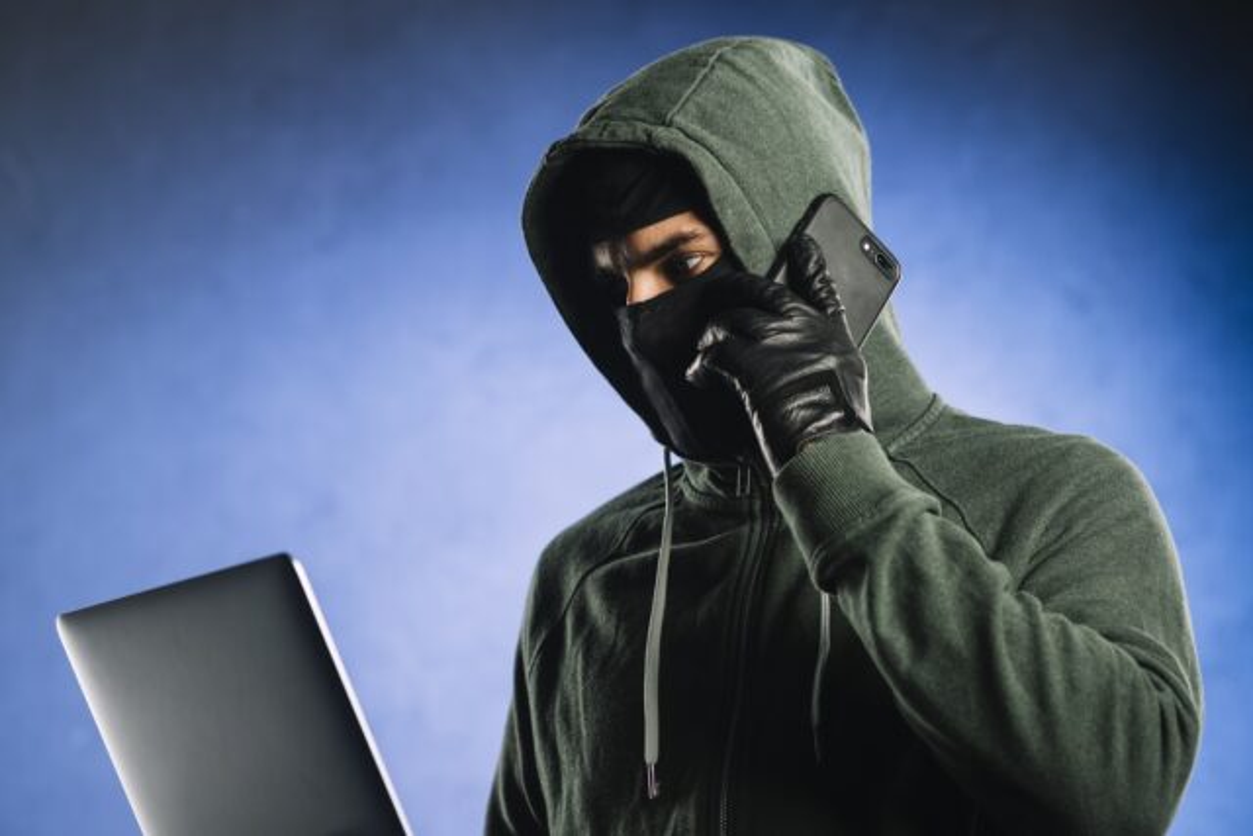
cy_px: 418
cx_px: 626
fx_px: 2959
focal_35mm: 85
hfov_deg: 23.9
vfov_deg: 16.1
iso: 100
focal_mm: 85
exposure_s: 1/125
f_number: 4
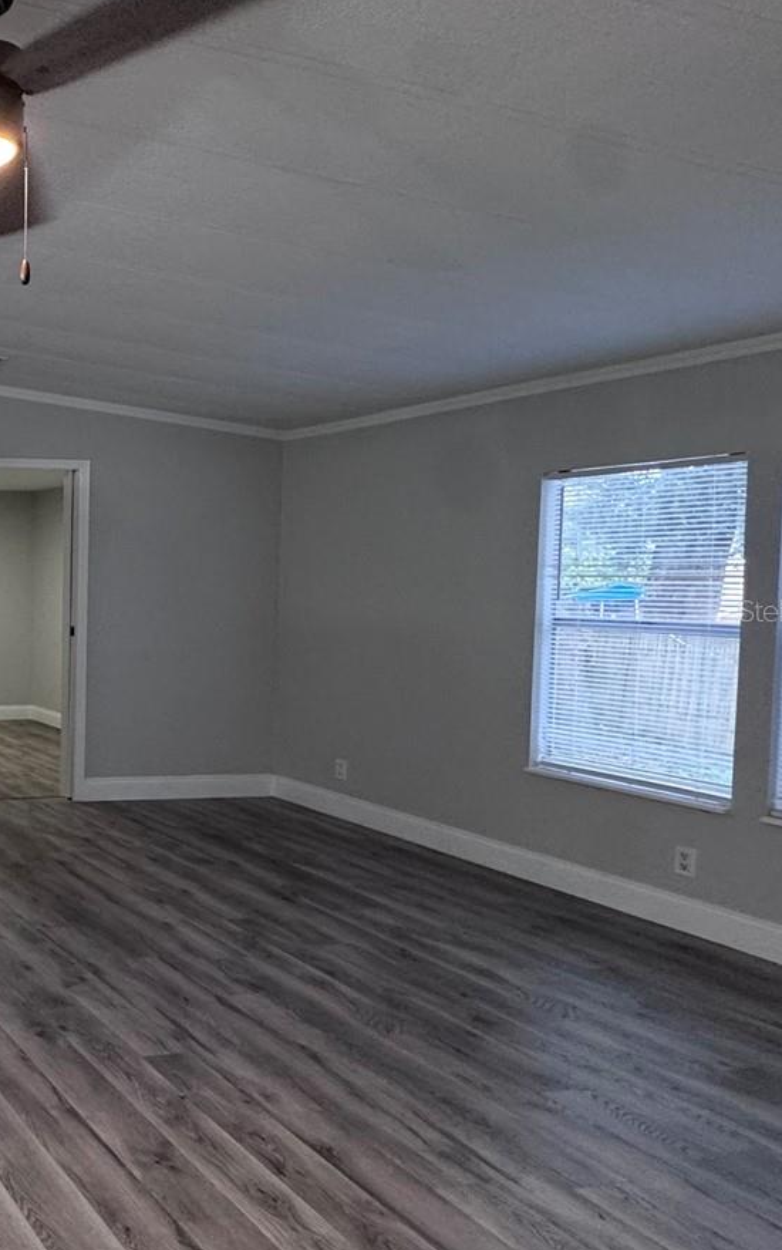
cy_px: 610
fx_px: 920
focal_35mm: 27
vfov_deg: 68.4
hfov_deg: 32.6
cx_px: -264
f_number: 2.2
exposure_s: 1/120
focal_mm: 2.22
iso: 200
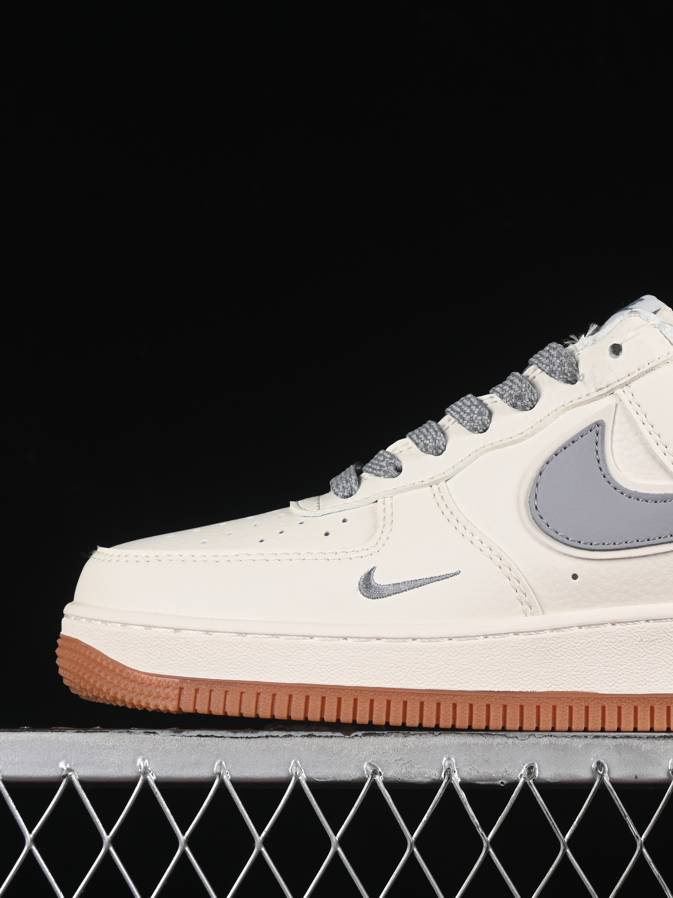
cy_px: 450
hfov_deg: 13.5
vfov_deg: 18.0
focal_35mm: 109
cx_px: 533
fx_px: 2826
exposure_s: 1/80
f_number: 8
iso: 160
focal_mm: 50
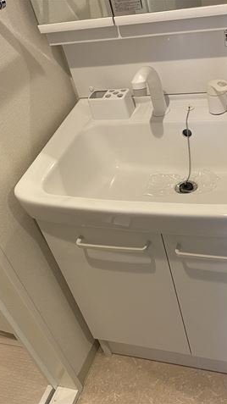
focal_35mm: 38
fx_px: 407
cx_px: 156
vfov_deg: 52.8
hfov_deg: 30.9
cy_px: 202
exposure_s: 1/50
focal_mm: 4.25
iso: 200
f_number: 1.8
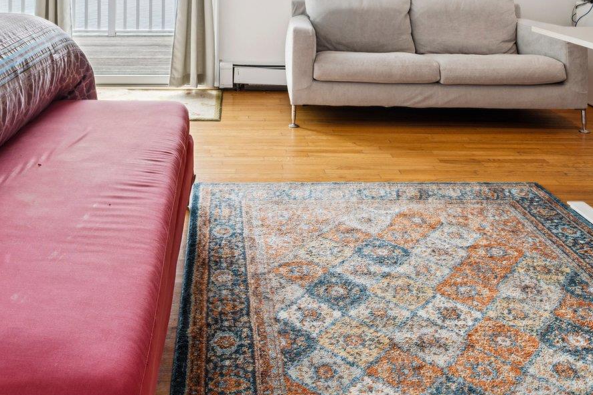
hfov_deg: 51.5
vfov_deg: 32.1
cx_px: 235
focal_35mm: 37
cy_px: -28
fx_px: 609
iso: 160
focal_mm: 16
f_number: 9
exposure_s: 1/20
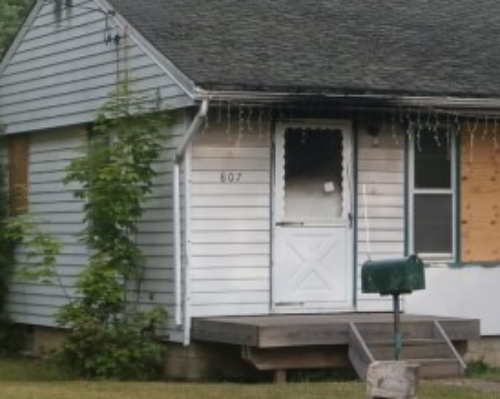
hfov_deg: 13.8
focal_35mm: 137
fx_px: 2027
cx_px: 533
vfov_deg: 11.3
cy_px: 199
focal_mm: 10.7
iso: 100
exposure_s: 1/320
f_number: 3.9
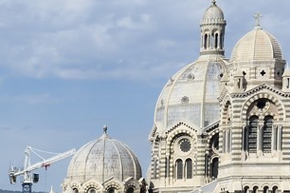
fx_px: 2188
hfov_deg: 7.1
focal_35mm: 272
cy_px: 328
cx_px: -421
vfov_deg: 5.0
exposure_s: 1/320
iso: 200
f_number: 14
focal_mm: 52
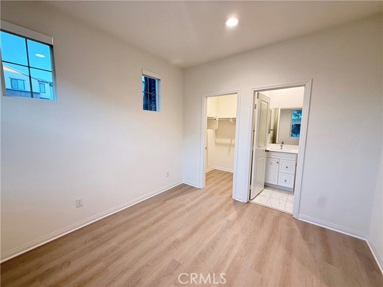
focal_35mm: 14
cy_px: 144
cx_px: 192
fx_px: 155
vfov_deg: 85.7
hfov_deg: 102.1
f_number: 2.2
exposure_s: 1/60
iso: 250
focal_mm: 2.22
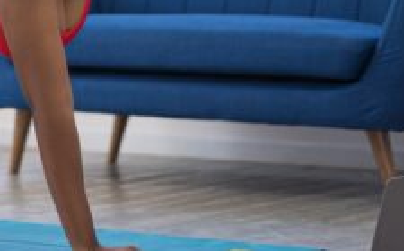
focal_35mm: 170
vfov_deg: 7.6
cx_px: 80
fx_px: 1869
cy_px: -59
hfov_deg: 12.3
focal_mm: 55
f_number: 1.8
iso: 200
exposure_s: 1/640
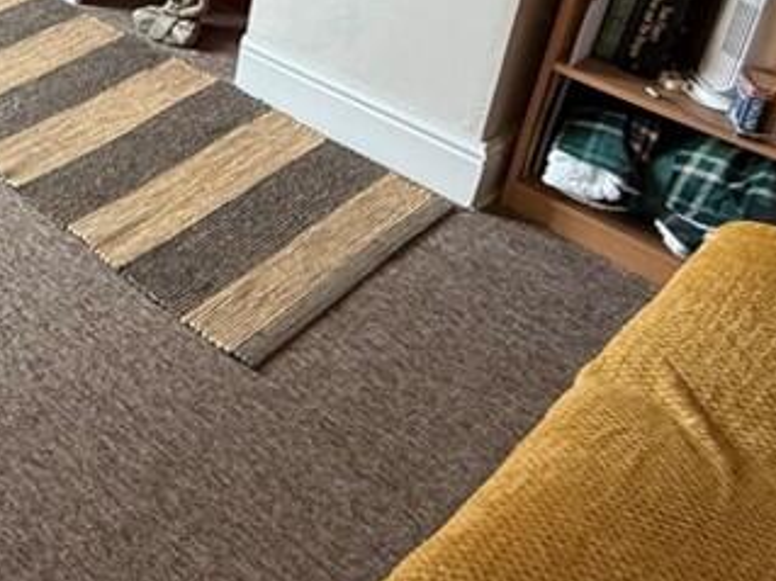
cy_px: -97
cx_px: -214
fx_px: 1008
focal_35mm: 45
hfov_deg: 32.5
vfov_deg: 28.4
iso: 125
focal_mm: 2.22
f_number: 2.2
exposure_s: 1/99
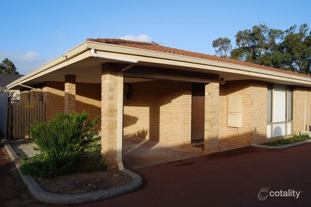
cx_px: 156
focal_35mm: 27
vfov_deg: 47.9
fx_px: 233
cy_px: 104
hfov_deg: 67.4
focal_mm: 18
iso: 100
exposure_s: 1/200
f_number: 7.1
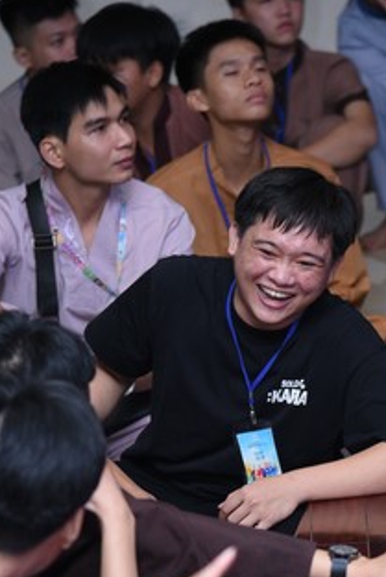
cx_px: 301
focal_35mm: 249
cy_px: 507
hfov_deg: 5.5
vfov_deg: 8.2
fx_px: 4000
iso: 2000
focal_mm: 120
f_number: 4.5
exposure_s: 1/250
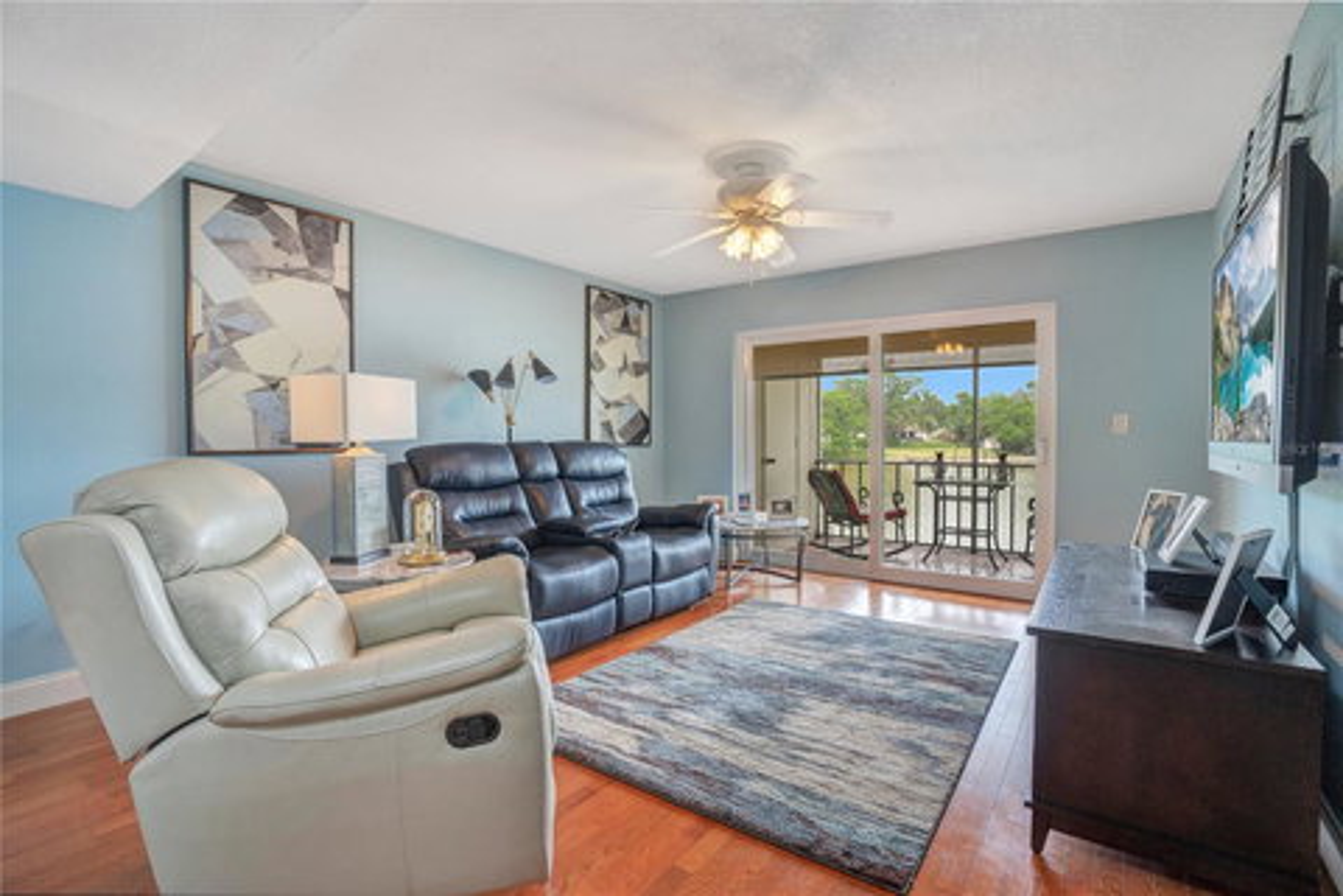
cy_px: 448
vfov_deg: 73.7
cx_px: 672
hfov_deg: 96.7
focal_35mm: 16
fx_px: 597
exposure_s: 1/40
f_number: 7.1
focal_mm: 16
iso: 800
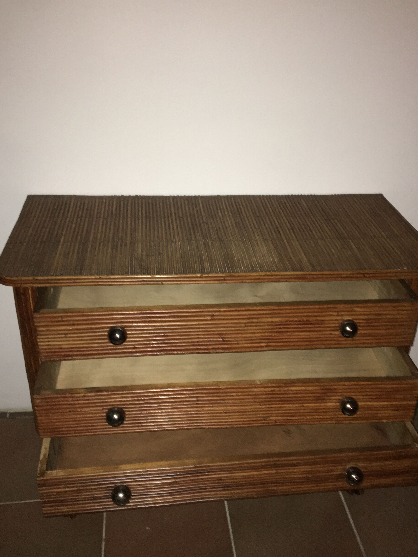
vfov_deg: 51.3
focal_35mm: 36
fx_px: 580
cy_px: 287
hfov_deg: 39.6
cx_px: 226
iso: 125
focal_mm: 4.15
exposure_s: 1/17
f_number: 2.2
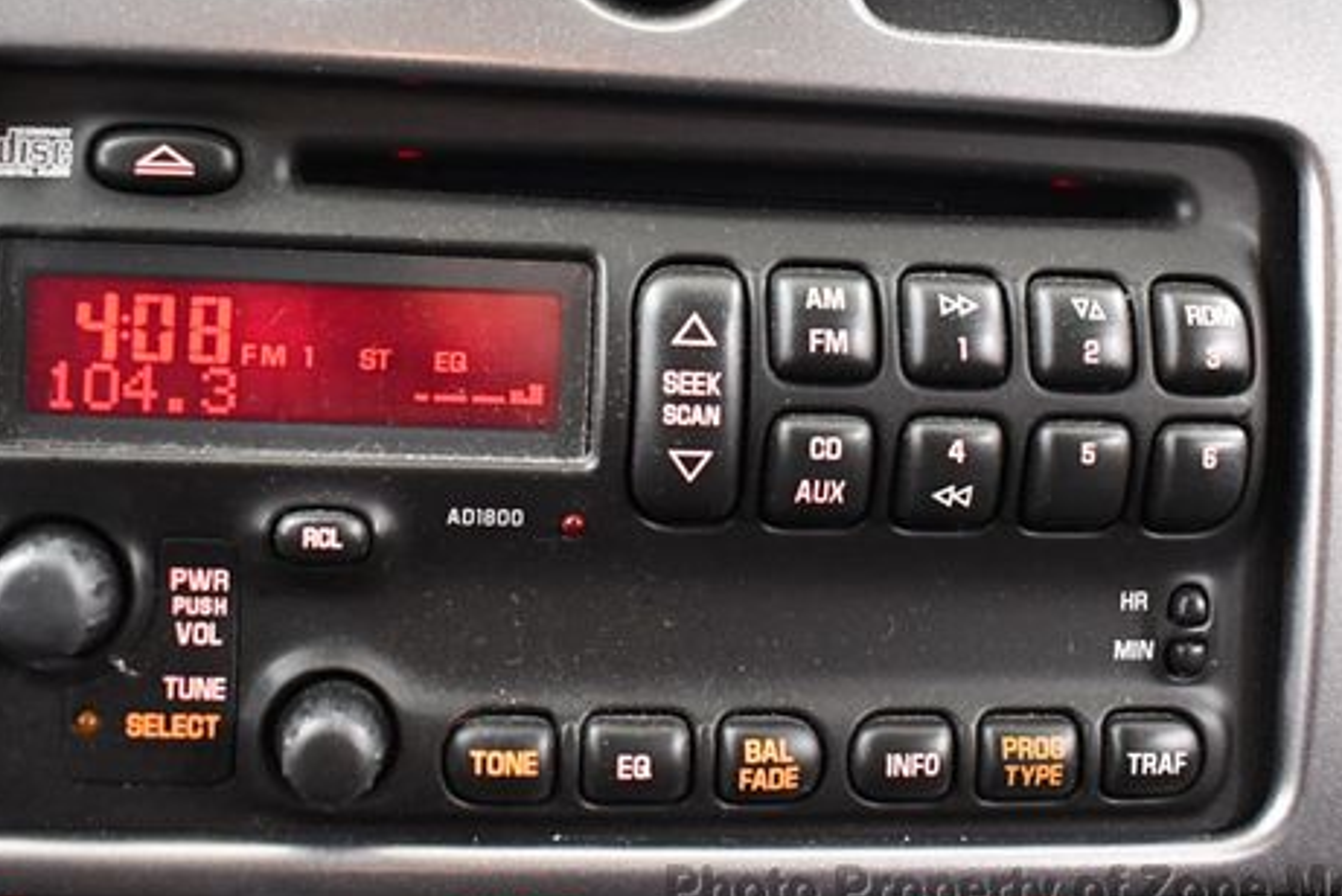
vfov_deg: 26.9
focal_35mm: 50
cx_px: 632
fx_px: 1865
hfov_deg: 39.6
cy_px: 323
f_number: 3.5
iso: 3200
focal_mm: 18
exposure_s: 1/80
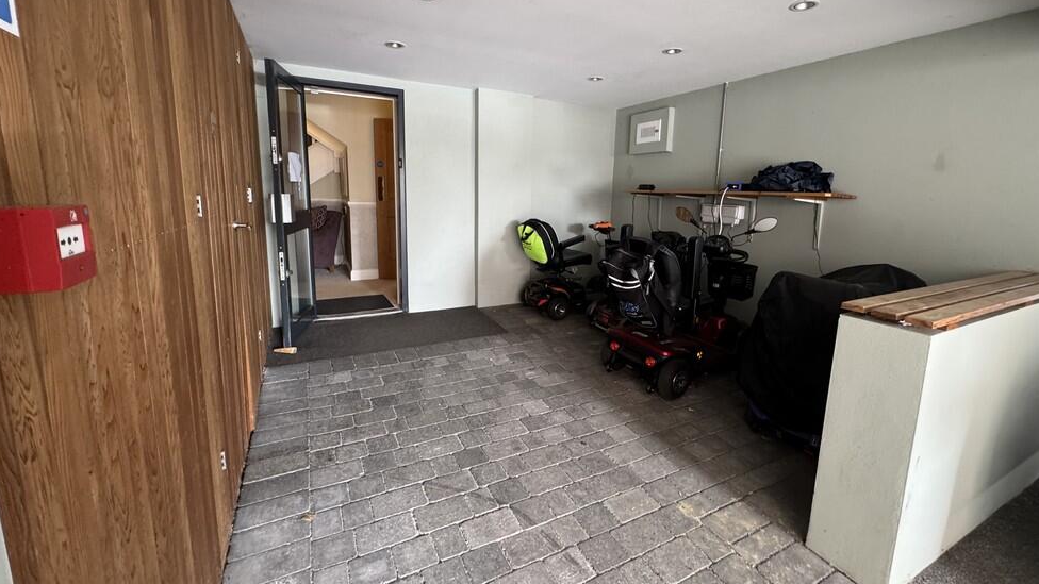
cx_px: 540
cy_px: 261
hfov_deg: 99.3
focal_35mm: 16
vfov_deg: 66.9
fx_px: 441
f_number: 2.2
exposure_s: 1/60
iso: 320
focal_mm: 2.22
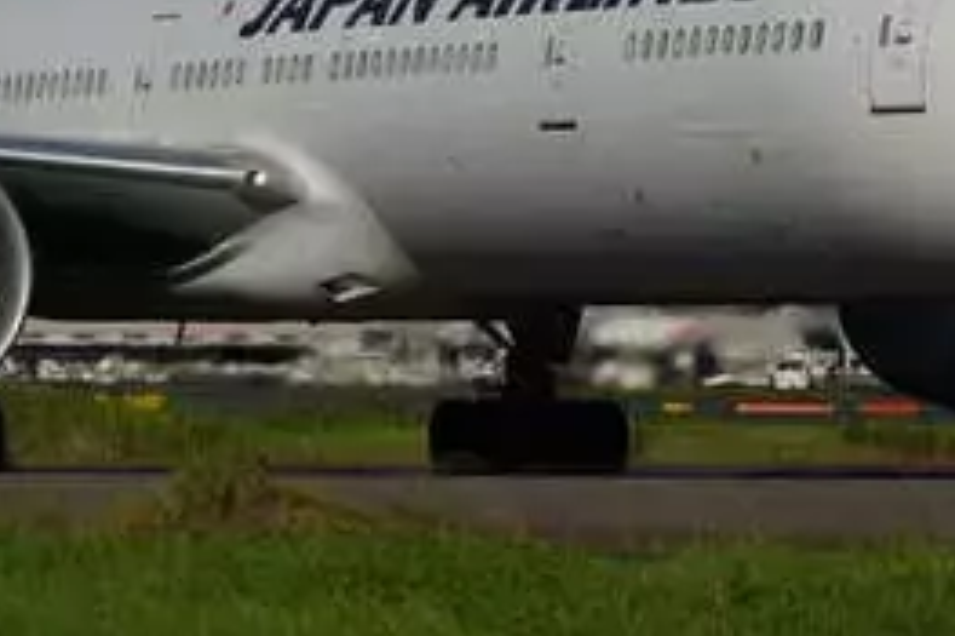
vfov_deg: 3.8
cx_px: 458
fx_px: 9676
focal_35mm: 365
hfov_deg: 5.7
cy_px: -33
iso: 100
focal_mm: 160
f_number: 9
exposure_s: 1/800
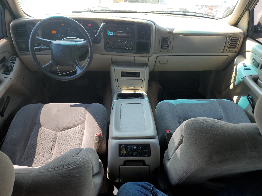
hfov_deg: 67.3
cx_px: 131
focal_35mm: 26
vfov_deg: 53.1
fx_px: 197
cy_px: 98
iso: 50
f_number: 1.5
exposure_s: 1/217
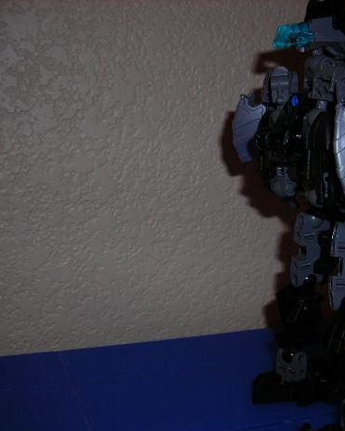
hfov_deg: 29.5
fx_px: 651
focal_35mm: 51
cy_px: 222
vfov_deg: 36.7
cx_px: 224
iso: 50
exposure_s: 1/60.1
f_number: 3.2
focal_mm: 6.3
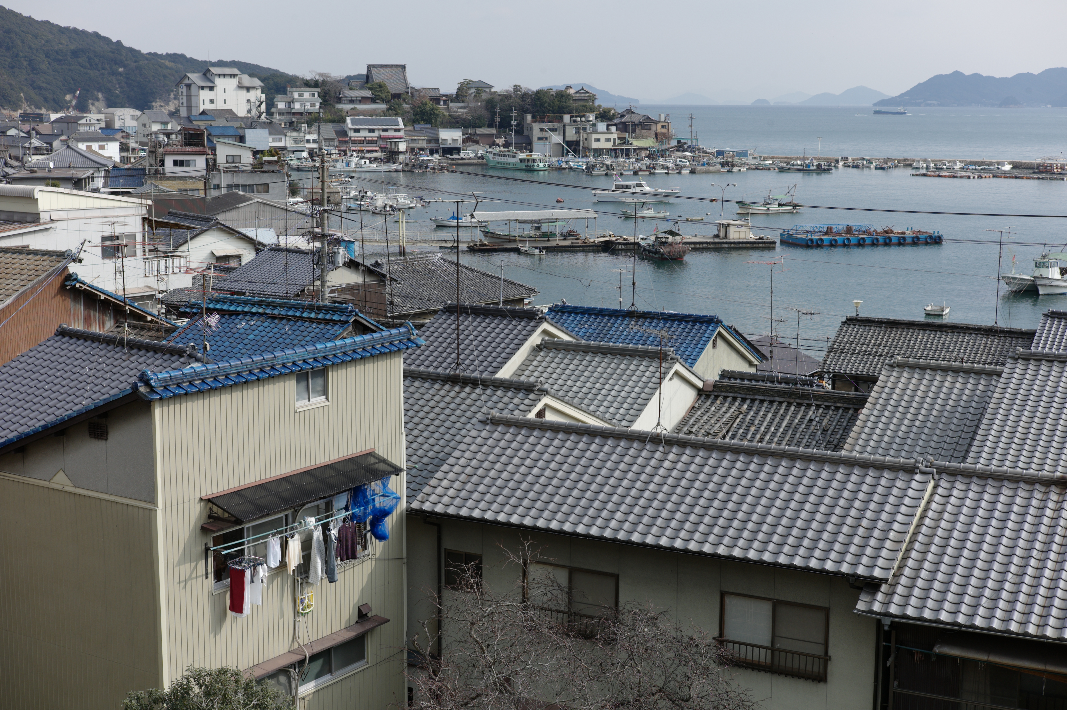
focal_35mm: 50
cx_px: 534
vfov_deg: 27.0
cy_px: 355
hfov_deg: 39.6
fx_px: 1481
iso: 160
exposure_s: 1/500
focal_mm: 50
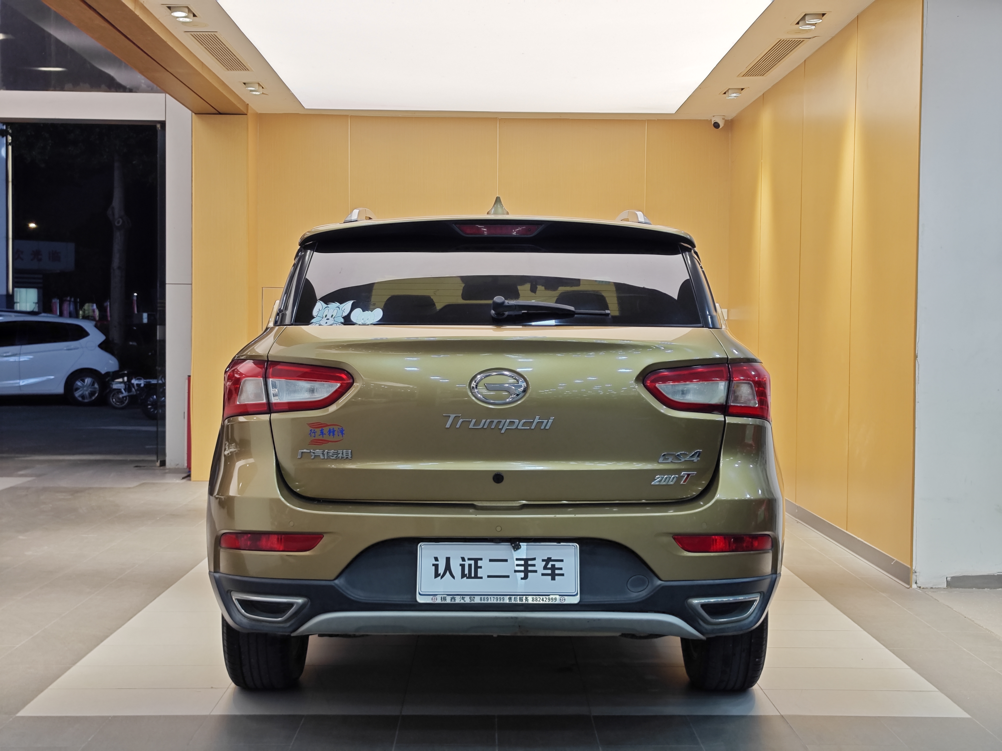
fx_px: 1332
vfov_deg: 31.5
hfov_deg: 41.2
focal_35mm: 46
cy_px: 376
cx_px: 501
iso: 100
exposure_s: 1/94.6
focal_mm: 8.7
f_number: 1.9
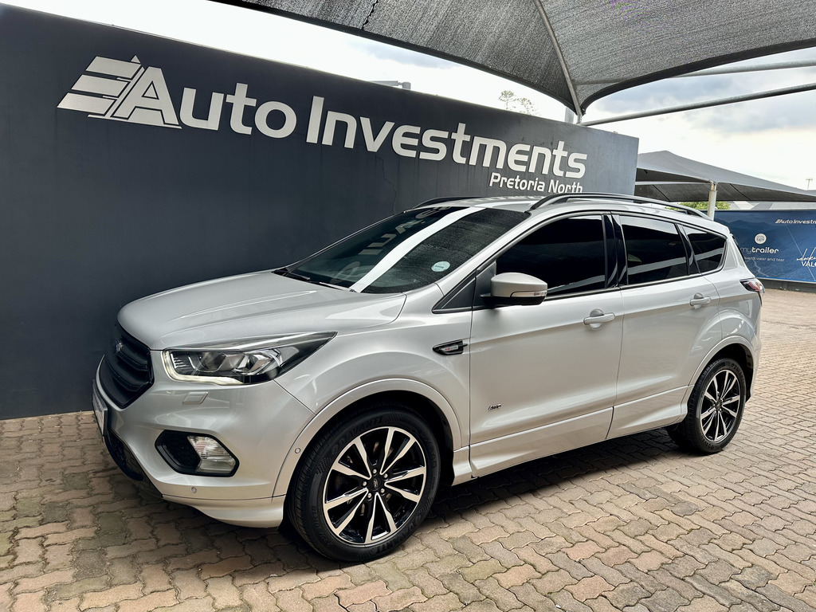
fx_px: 566
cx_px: 408
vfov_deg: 56.8
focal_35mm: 24
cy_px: 306
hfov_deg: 71.6
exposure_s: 1/417
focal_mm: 6.86
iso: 80
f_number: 1.78
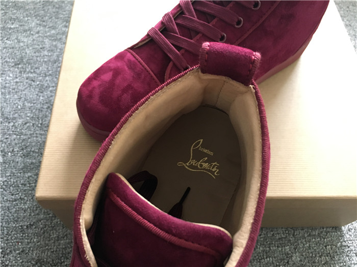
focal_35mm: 29
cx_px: 178
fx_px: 299
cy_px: 134
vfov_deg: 48.2
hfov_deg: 61.7
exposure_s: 1/33
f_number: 2.2
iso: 200
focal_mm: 4.15
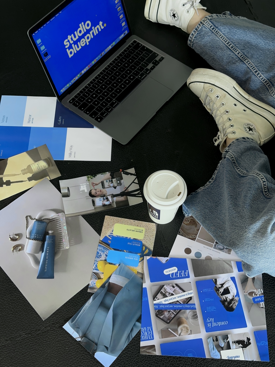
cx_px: 138
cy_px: 184
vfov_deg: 39.7
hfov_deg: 30.3
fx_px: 508
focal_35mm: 48
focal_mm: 6.86
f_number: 1.78
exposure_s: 1/50
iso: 64
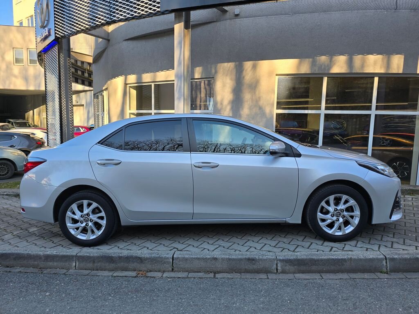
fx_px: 278
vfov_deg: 58.9
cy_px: 157
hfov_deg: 73.9
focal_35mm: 23
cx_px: 210
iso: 12
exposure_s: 1/140
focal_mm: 6.3
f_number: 1.7
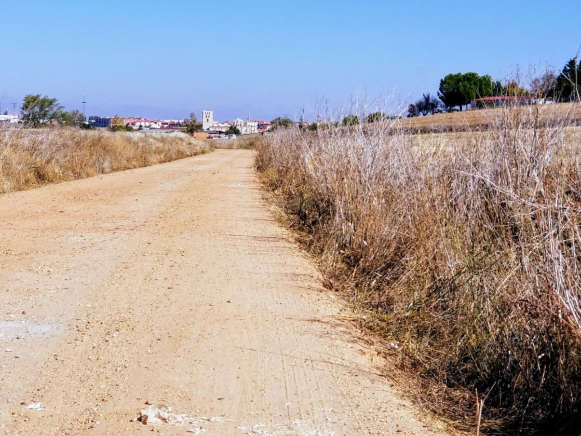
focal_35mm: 85
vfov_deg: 17.4
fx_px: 1427
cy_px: 219
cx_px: 230
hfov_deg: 23.0
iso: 25
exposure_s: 1/1129
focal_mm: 6
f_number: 2.4
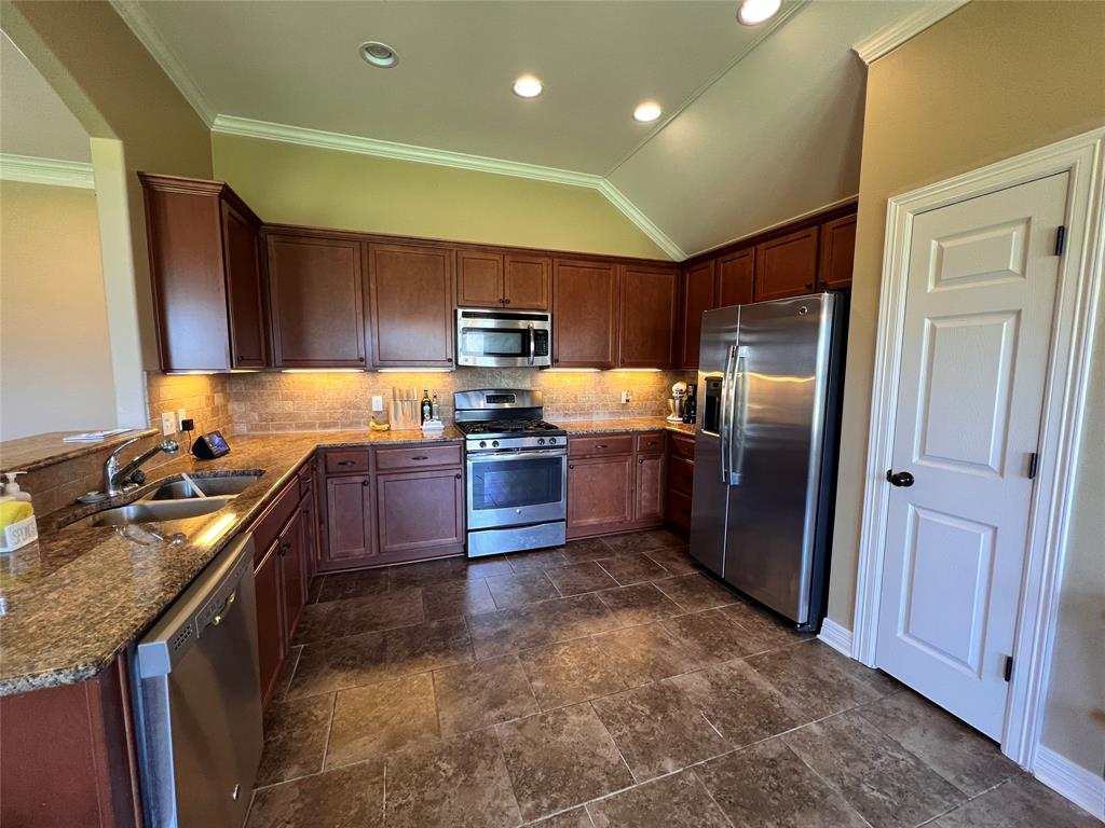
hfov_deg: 106.2
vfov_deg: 89.9
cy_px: 414
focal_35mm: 13
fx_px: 415
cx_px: 552
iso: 160
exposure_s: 1/60
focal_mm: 1.57
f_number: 1.8
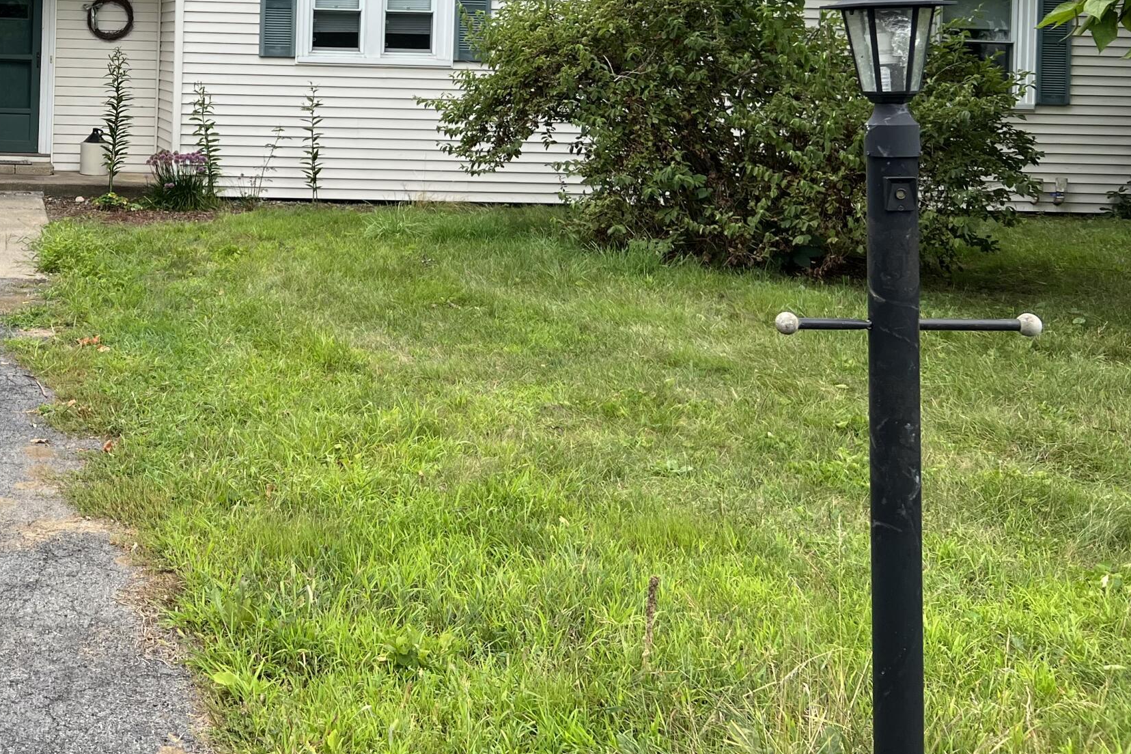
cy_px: 45
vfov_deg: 26.4
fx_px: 1539
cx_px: 118
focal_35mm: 49
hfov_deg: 37.7
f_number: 1.5
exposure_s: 1/1224
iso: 50
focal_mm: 5.7
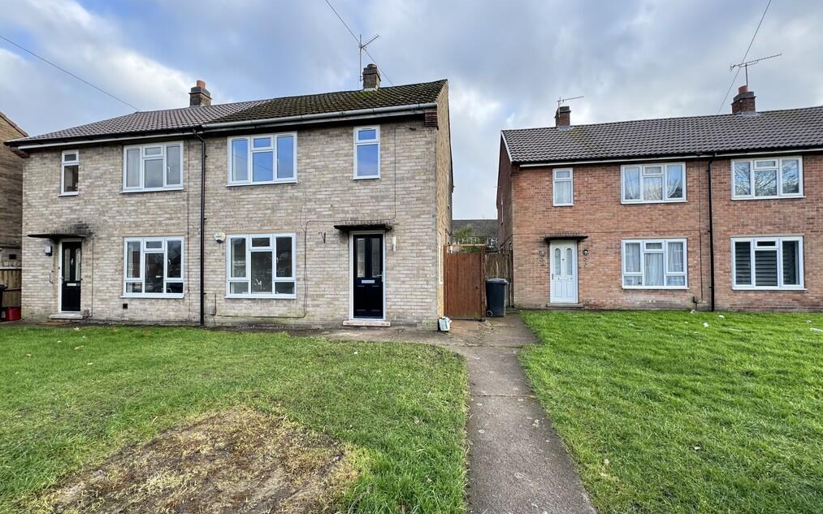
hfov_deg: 101.5
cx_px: 415
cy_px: 263
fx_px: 336
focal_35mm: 15
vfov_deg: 74.8
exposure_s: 1/110
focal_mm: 2.22
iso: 40
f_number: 2.2
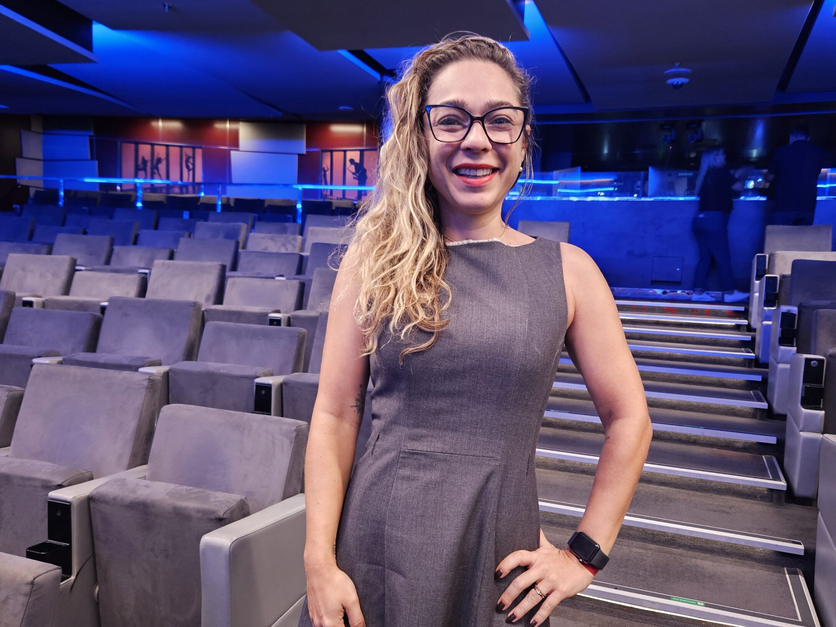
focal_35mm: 27
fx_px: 652
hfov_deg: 65.3
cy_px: 339
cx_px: 442
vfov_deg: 51.3
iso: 640
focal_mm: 5.4
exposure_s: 1/24
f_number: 1.8
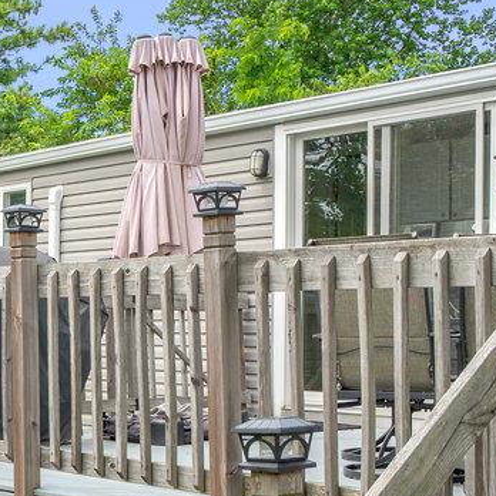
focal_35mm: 75
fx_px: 1216
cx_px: 104
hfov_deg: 22.8
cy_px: 415
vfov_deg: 22.7
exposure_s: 1/200
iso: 125
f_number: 5.6
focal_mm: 16
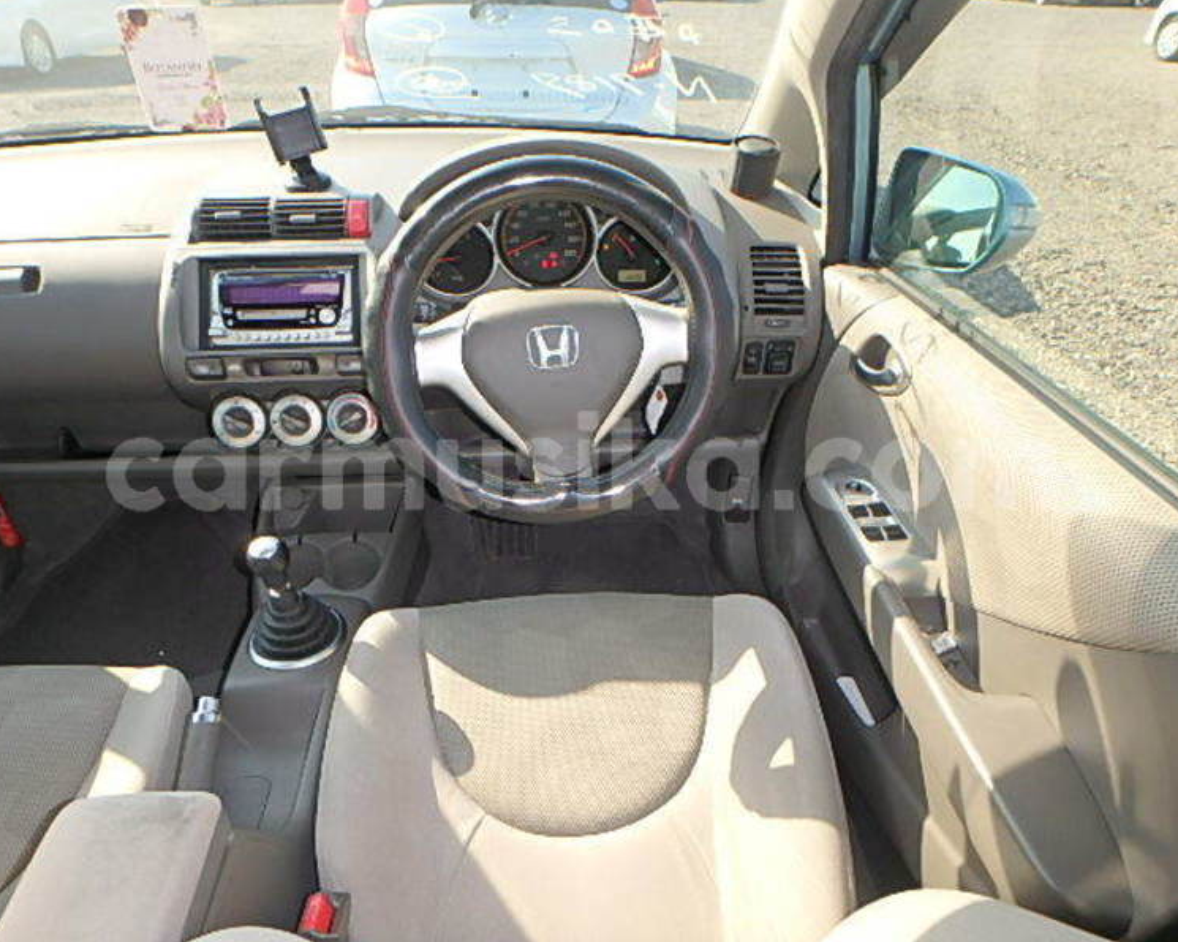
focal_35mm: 22
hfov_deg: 75.0
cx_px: 588
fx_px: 767
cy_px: 469
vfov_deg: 63.1
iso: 125
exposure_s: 1/250
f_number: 3.5
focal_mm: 3.7
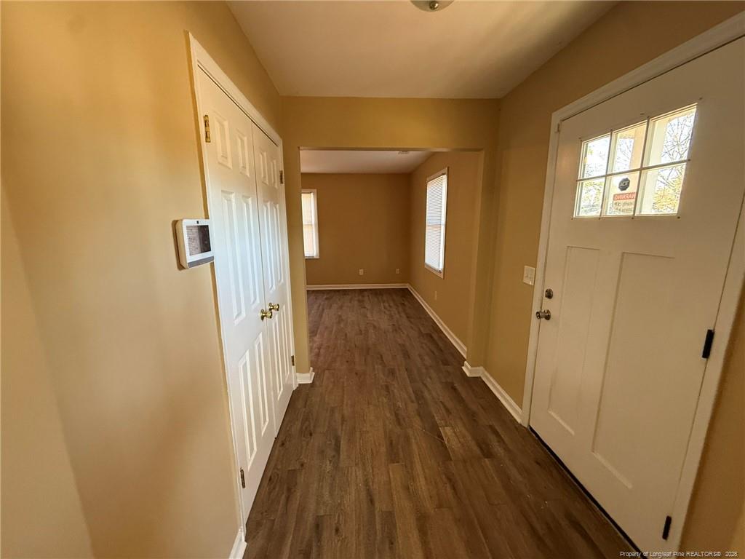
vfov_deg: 85.7
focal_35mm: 14
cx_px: 372
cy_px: 280
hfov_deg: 102.1
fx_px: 301
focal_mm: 2.22
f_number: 2.2
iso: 400
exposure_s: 1/60
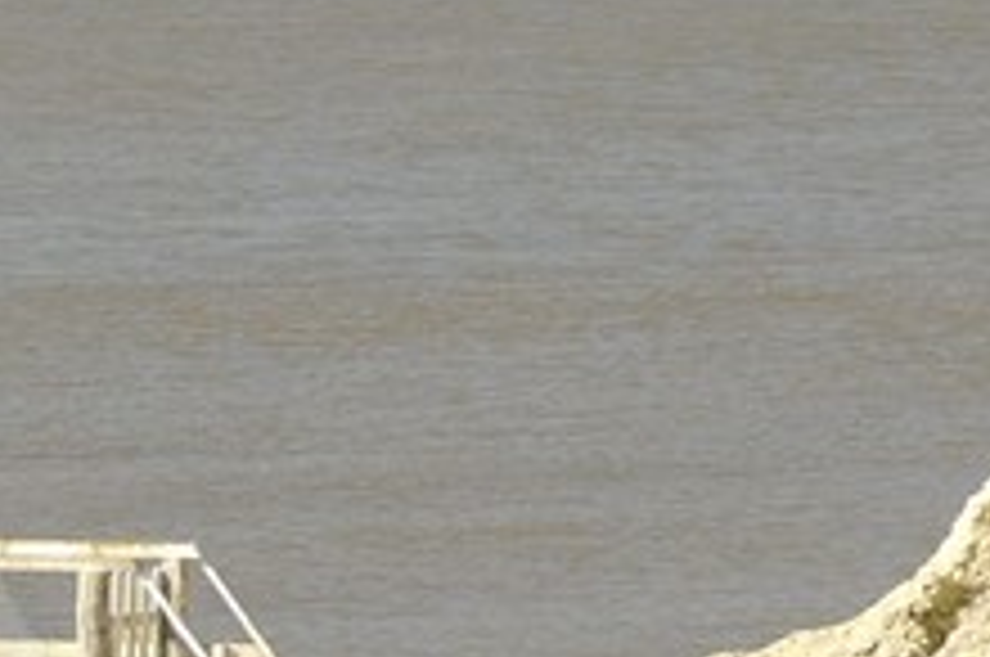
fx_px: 47944
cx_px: -1593
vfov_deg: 0.8
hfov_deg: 1.2
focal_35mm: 1746
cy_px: 1544
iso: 100
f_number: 6
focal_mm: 160
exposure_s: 1/320
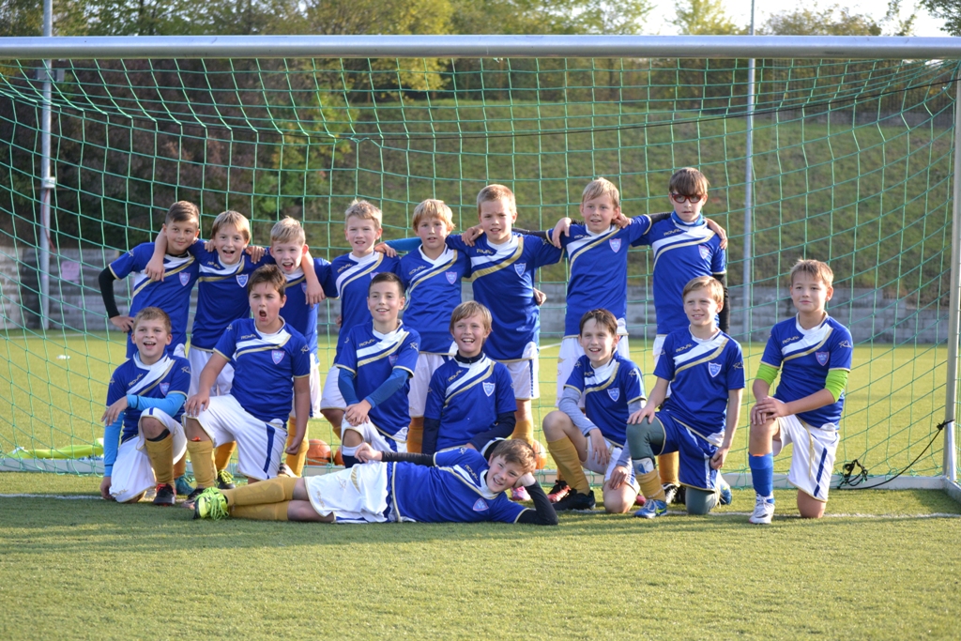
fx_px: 2202
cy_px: 320
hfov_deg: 24.6
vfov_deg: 16.6
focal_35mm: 82
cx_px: 480
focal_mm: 55
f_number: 4
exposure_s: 1/500
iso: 500
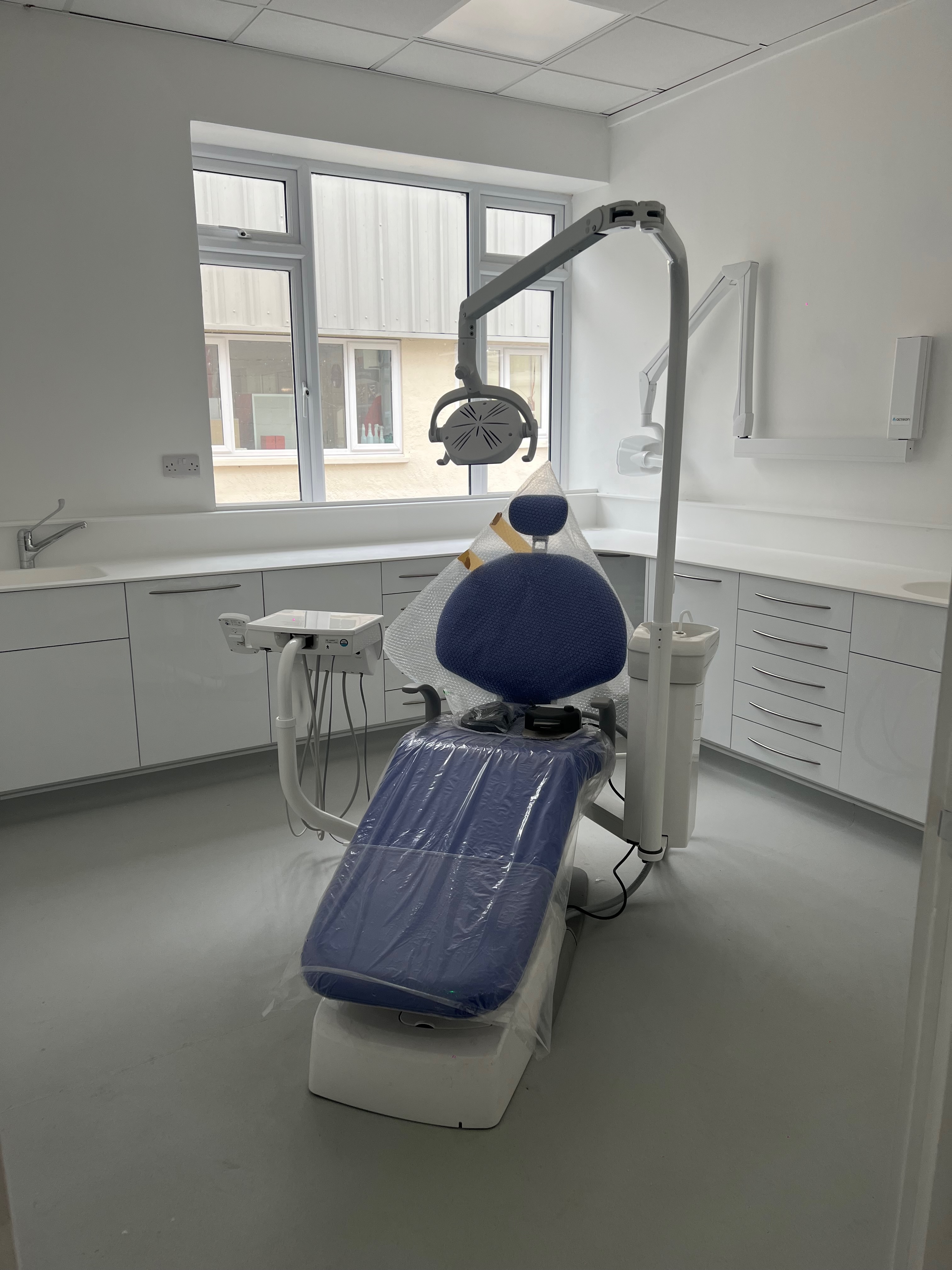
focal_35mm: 26
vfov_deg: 67.3
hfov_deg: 53.1
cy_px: 635
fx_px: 953
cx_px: 476
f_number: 1.5
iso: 64
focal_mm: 5.7
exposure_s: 1/121
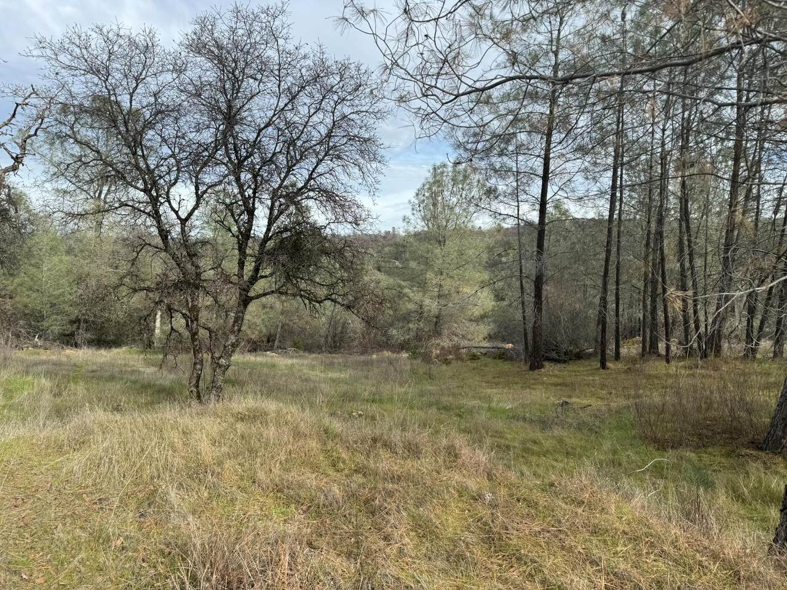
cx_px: 394
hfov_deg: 71.6
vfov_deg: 56.8
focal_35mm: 24
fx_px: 546
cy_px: 295
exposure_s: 1/2252
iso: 80
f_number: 1.78
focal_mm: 6.86
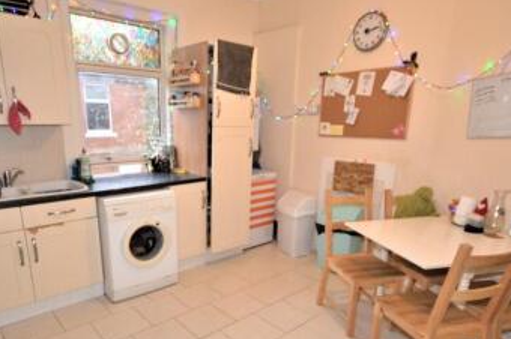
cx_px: 231
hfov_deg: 81.0
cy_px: 209
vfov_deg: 58.7
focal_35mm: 21
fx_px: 298
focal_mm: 10
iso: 1600
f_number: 4
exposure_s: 1/60
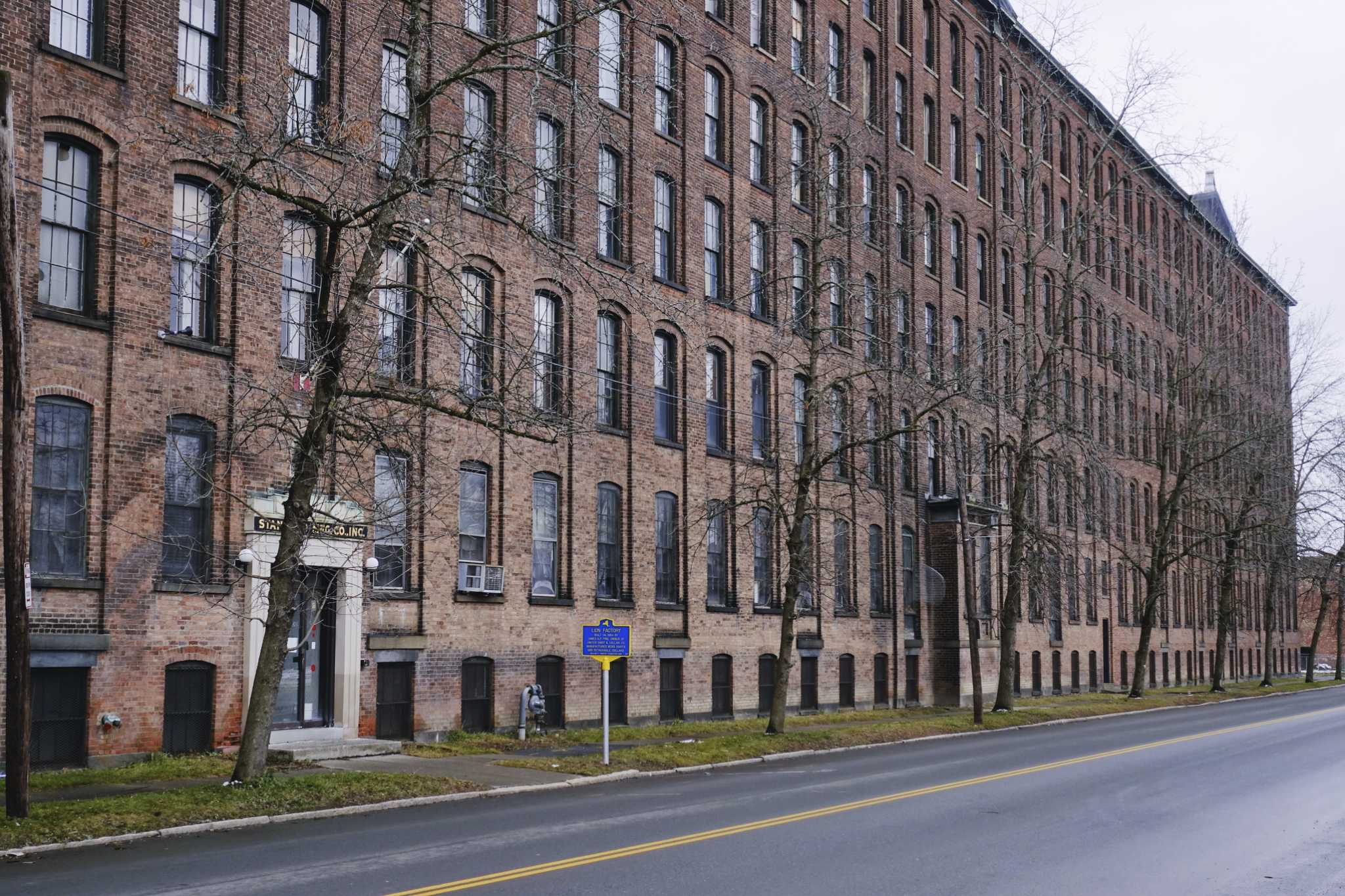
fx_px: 1868
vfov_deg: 27.0
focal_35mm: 50
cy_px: 448
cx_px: 672
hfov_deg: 39.6
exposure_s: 1/400
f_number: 2.8
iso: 125
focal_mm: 18.51
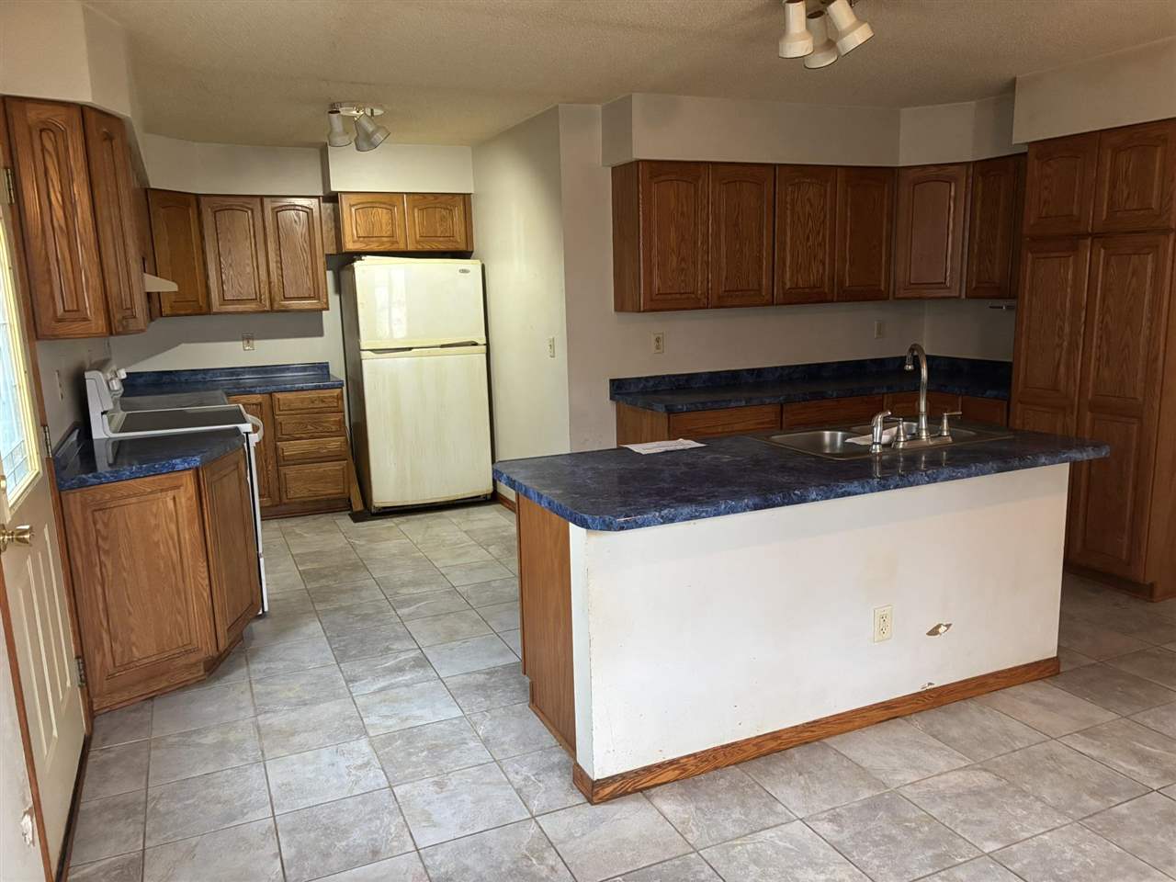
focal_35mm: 26
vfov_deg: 53.1
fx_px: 883
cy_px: 441
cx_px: 588
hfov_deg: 67.3
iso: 500
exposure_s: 1/60
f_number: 1.6
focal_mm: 5.96
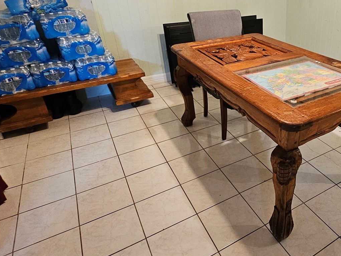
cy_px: 104
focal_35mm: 26
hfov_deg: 62.8
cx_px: 262
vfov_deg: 52.7
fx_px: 256
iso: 320
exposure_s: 1/40
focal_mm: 2.2
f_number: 2.2
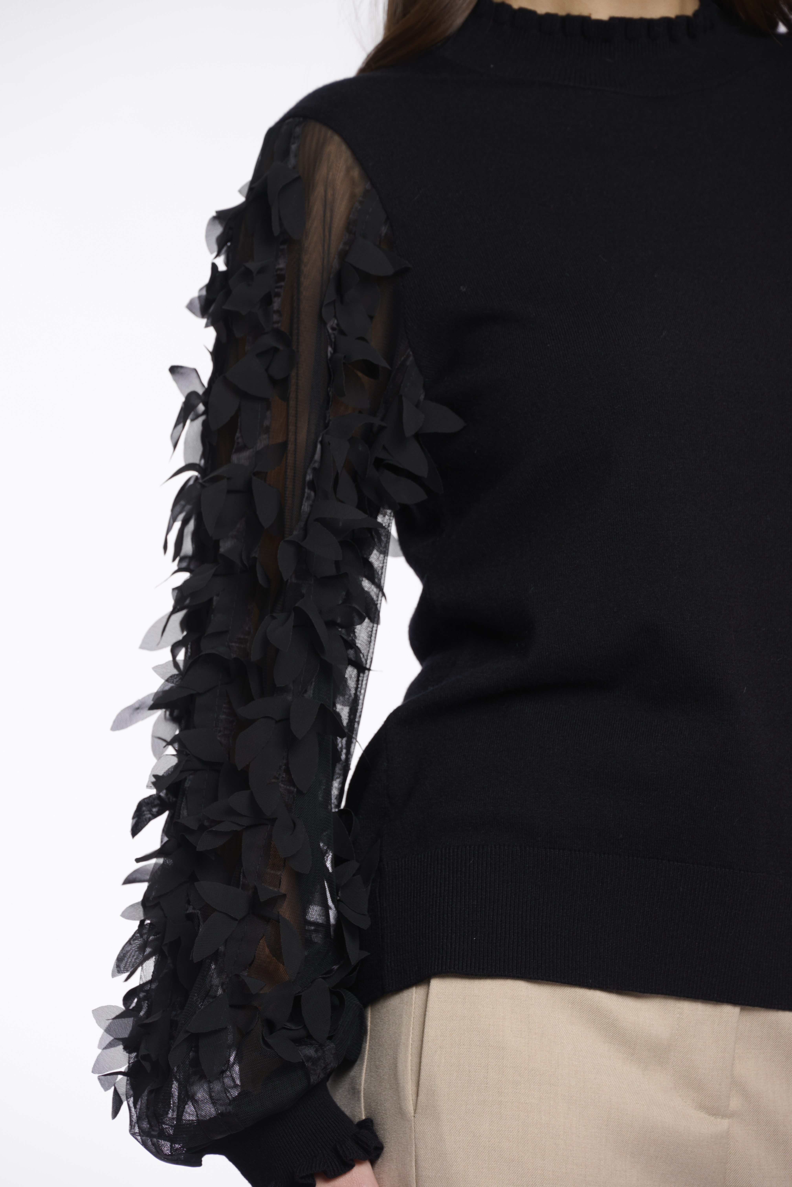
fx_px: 5940
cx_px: 396
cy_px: 594
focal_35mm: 180
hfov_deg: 7.6
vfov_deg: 11.4
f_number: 8
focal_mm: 180
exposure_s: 1/200
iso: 125
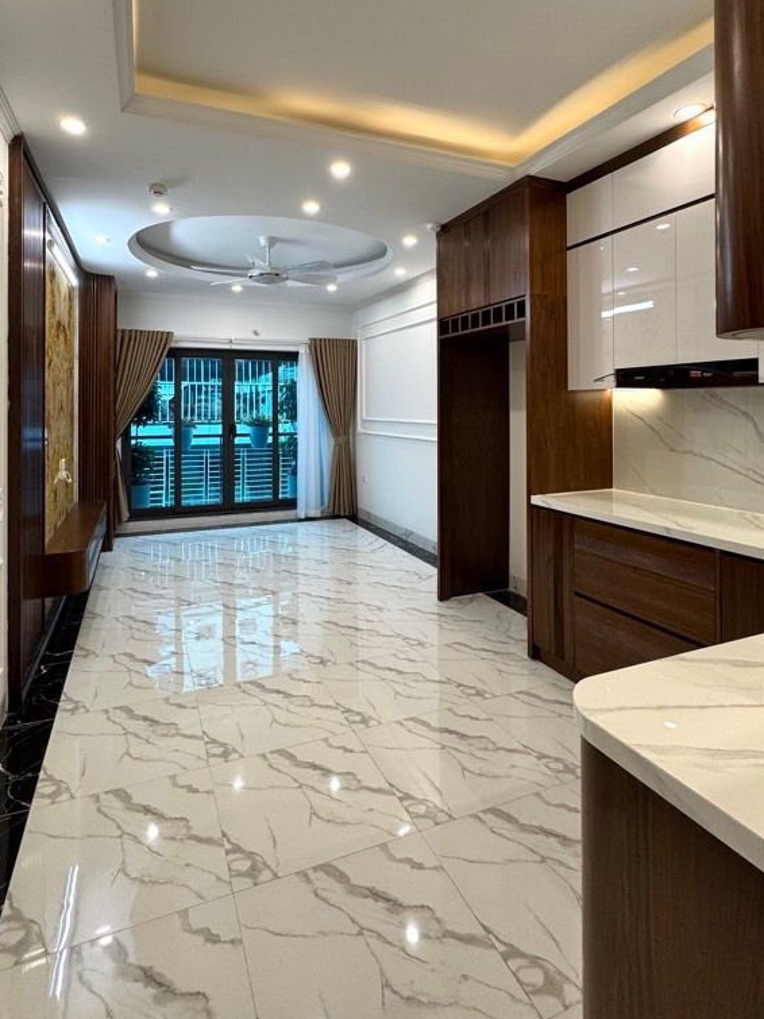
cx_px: 362
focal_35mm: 19
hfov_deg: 68.6
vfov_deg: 83.5
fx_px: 559
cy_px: 402
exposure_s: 1/100
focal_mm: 2.22
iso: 160
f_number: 2.2
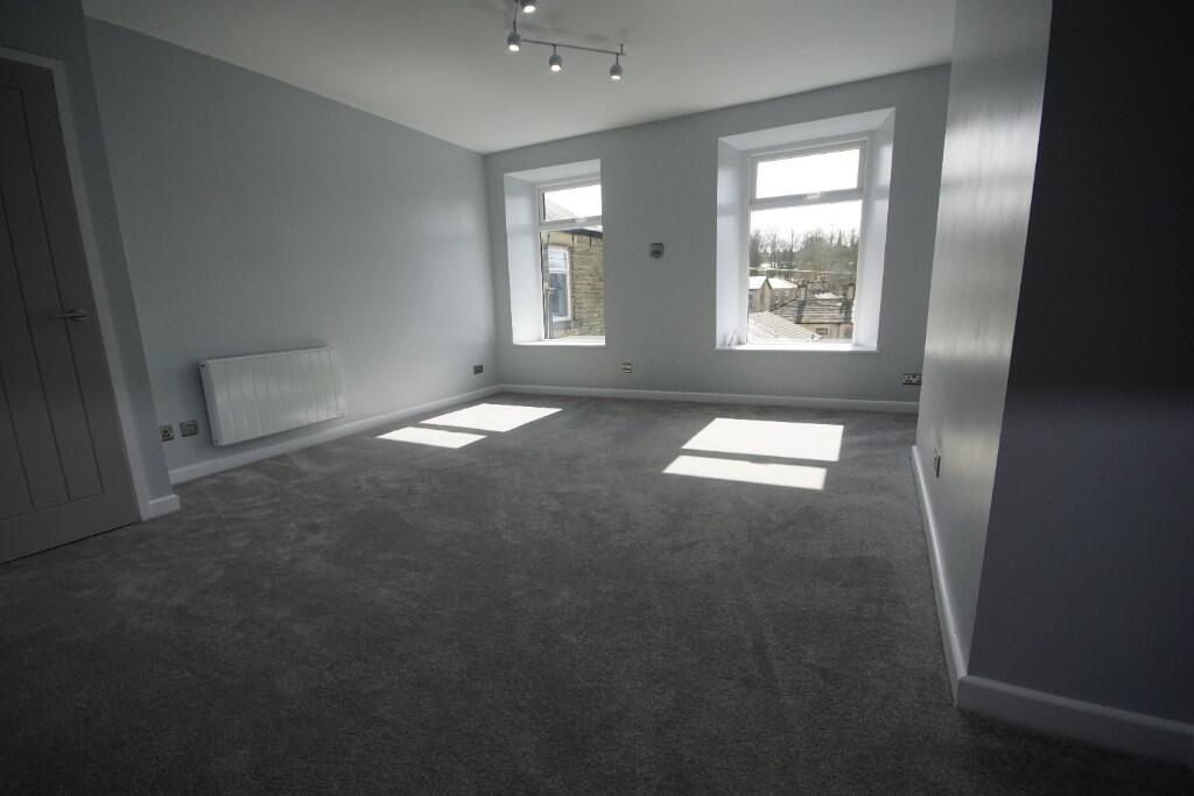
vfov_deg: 77.3
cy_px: 398
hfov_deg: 100.4
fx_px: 498
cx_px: 597
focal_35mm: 15
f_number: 6.3
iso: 800
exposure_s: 1/800
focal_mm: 10
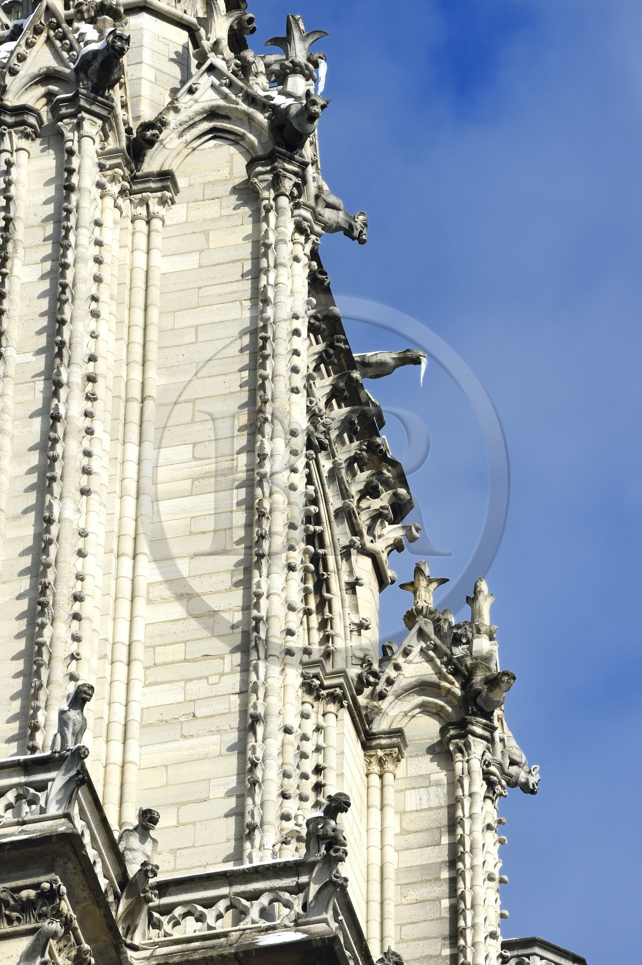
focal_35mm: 200
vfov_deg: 10.3
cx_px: 321
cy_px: 482
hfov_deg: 6.9
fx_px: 5357
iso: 200
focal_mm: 200
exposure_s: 1/200
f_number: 16
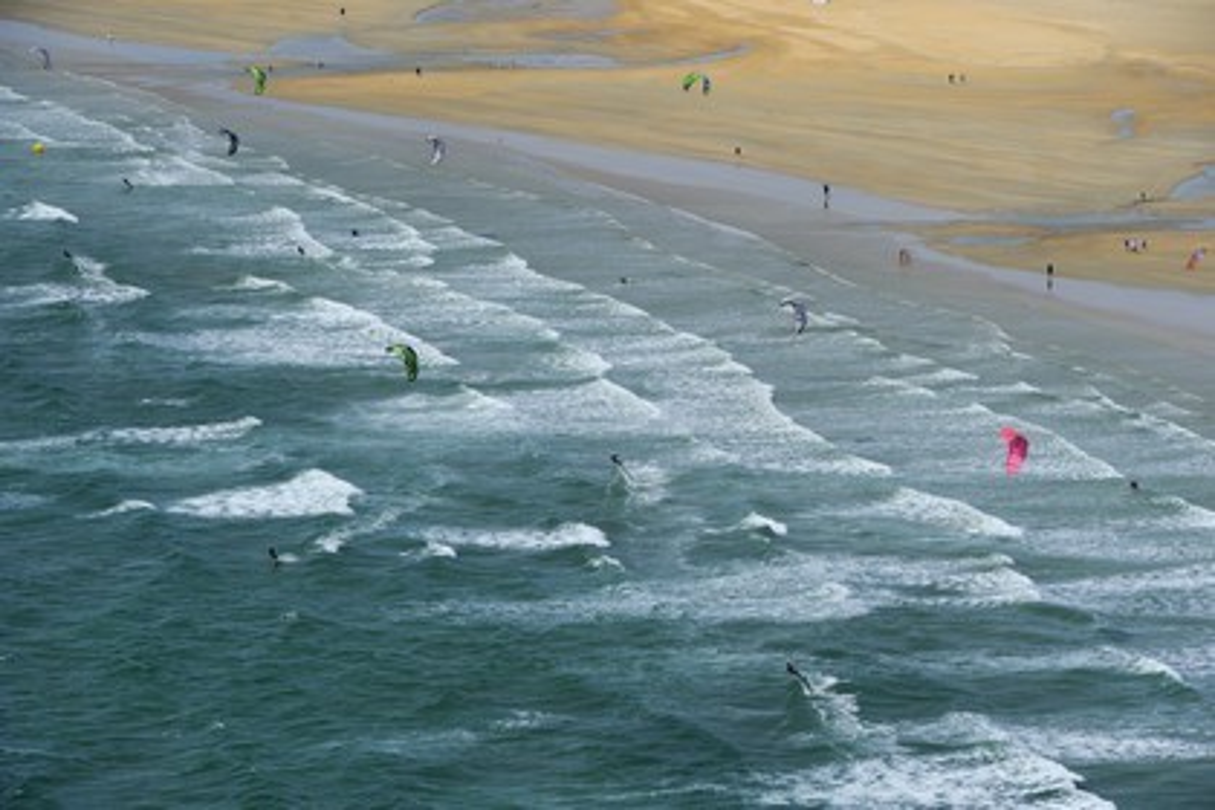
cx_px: 608
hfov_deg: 11.1
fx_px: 6243
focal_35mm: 185
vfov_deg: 7.4
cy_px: 405
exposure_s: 1/1000
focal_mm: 185
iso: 400
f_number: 13
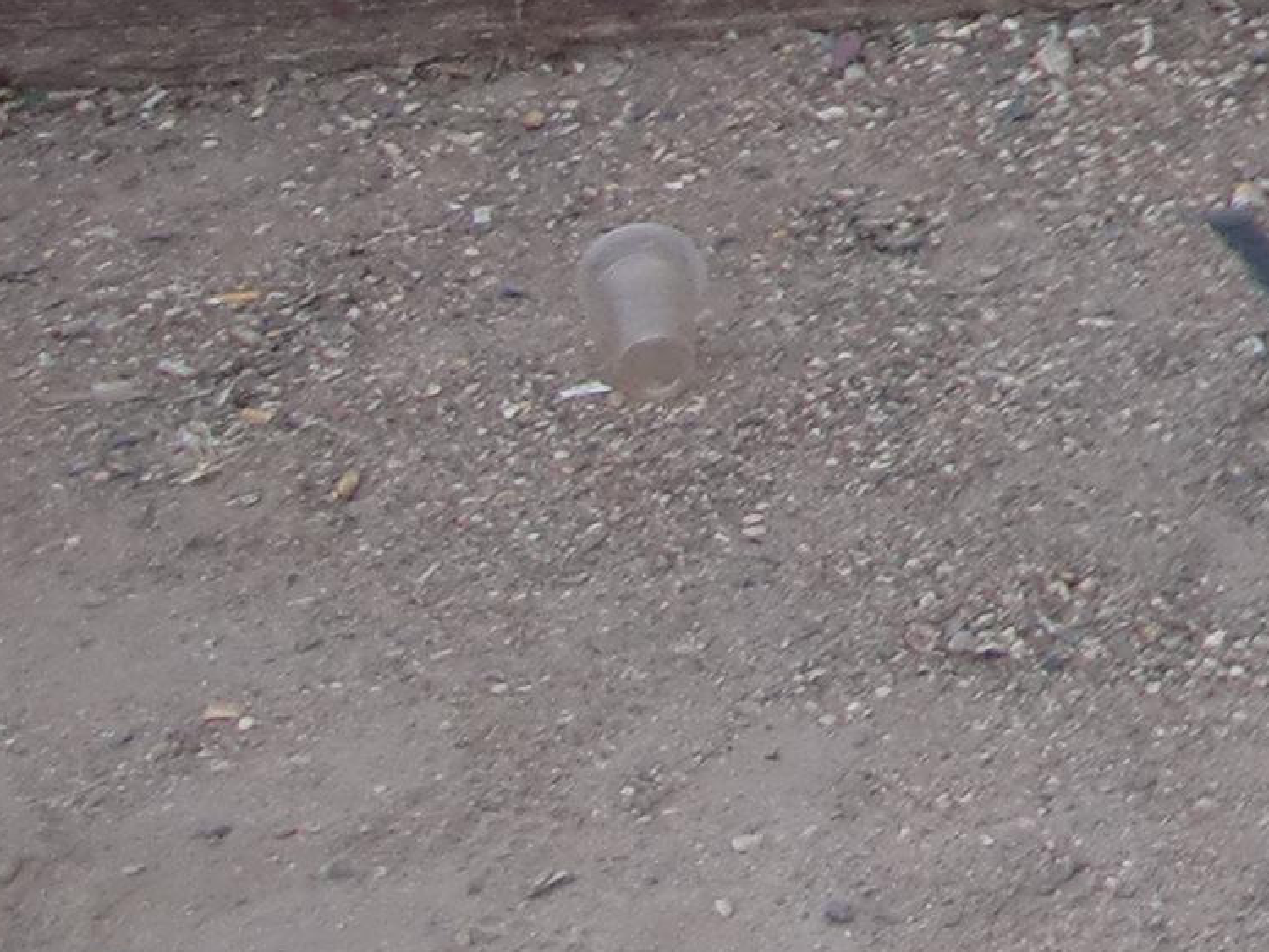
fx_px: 7041
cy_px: -1040
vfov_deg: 7.4
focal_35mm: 192
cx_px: 3311
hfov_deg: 9.0
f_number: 2.8
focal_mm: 6.3
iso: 64
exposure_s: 1/125
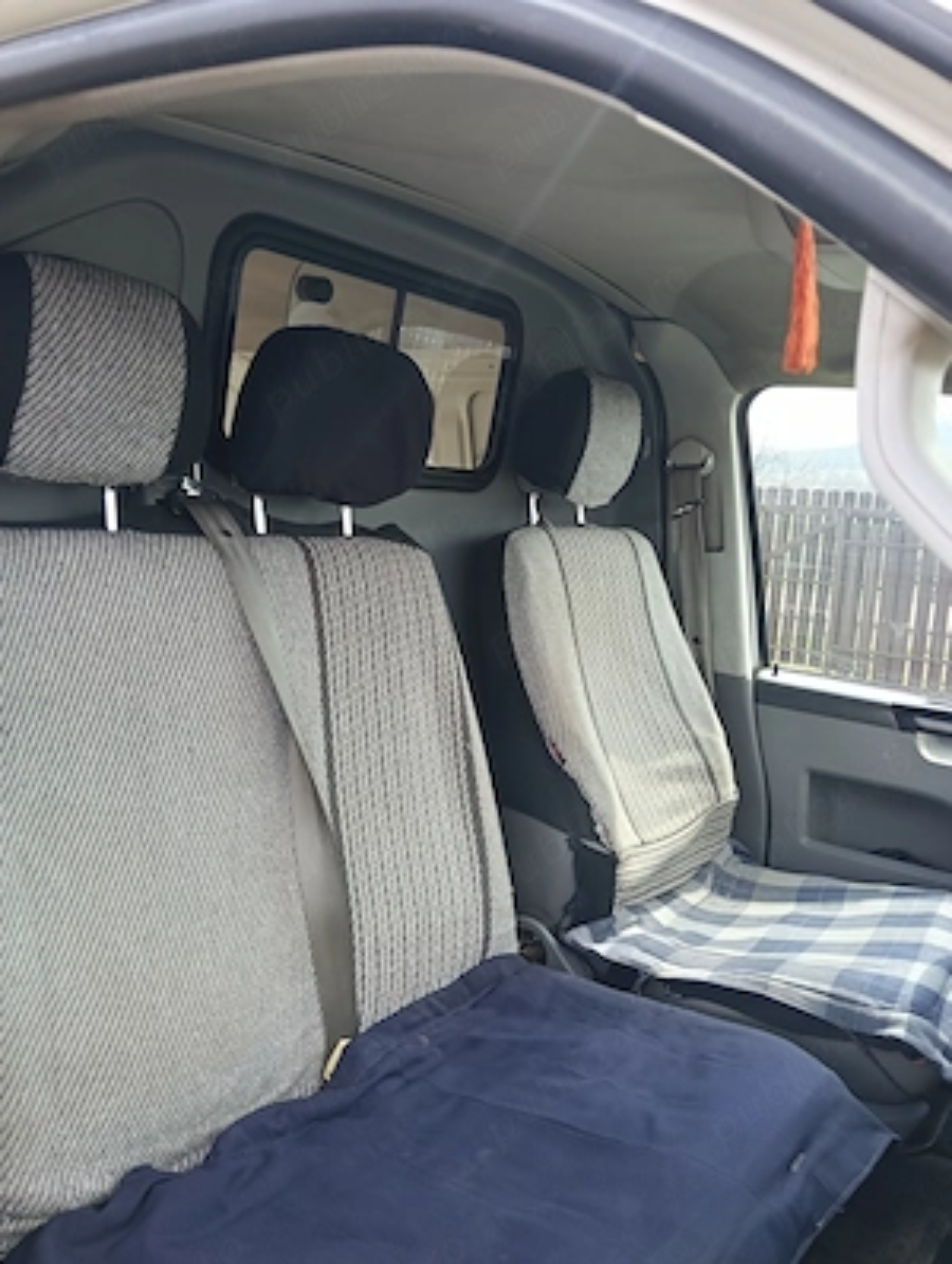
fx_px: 987
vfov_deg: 65.2
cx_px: 476
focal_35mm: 27
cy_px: 632
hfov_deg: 51.5
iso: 100
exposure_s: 1/100
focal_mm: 3.98
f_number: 1.8
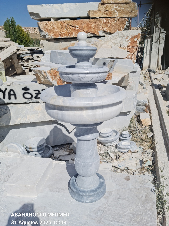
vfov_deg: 61.6
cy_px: 116
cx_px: 90
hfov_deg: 48.2
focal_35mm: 29
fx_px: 189
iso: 25
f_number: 2
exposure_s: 1/1872
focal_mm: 5.9
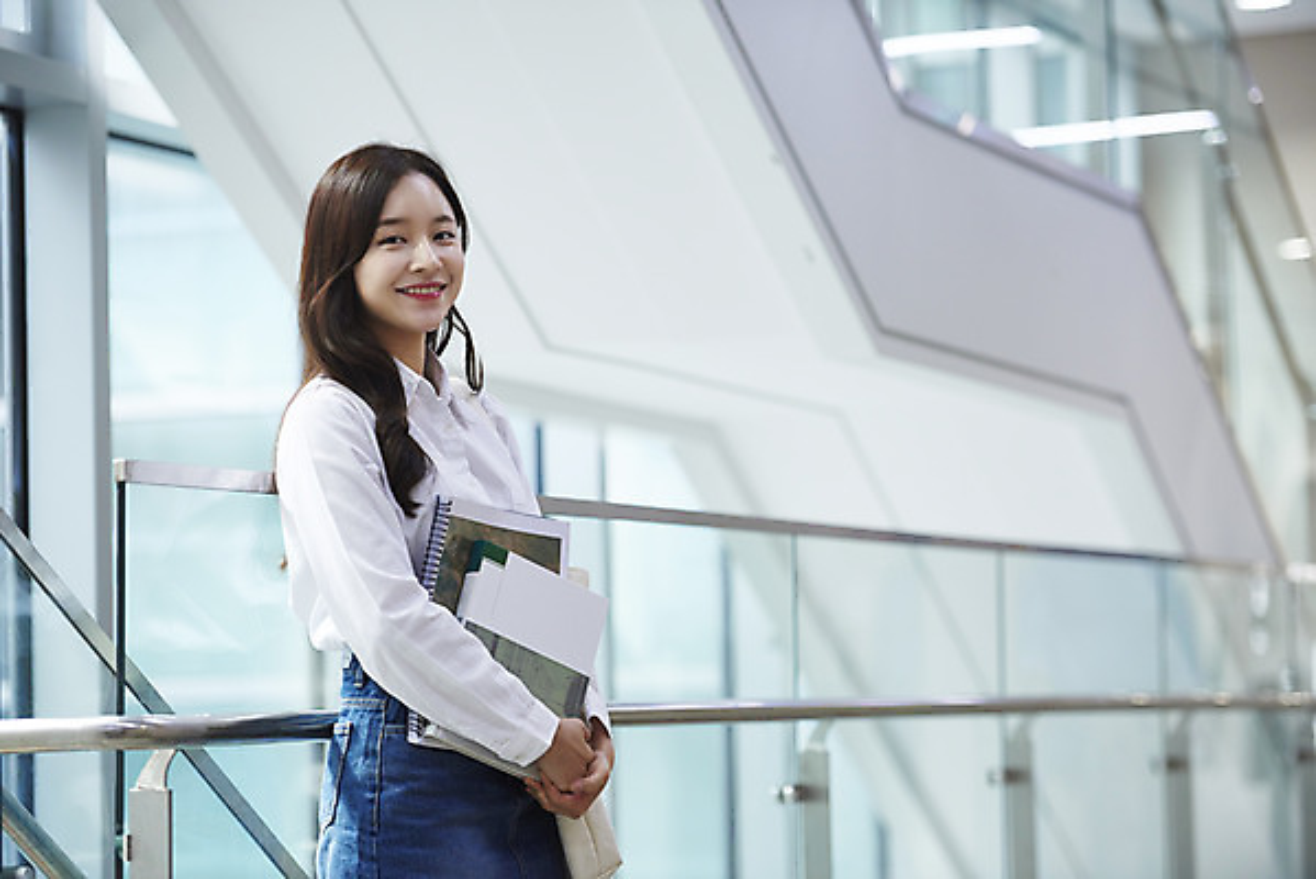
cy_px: 440
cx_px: 658
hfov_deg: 18.3
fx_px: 4096
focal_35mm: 112
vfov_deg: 12.2
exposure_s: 1/250
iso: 1000
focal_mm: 112
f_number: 2.8
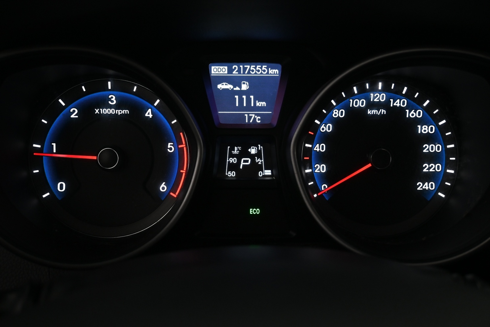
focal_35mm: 39
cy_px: 164
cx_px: 245
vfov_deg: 34.2
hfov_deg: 49.6
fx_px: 531
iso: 900
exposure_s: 1/40
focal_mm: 26
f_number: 4.5
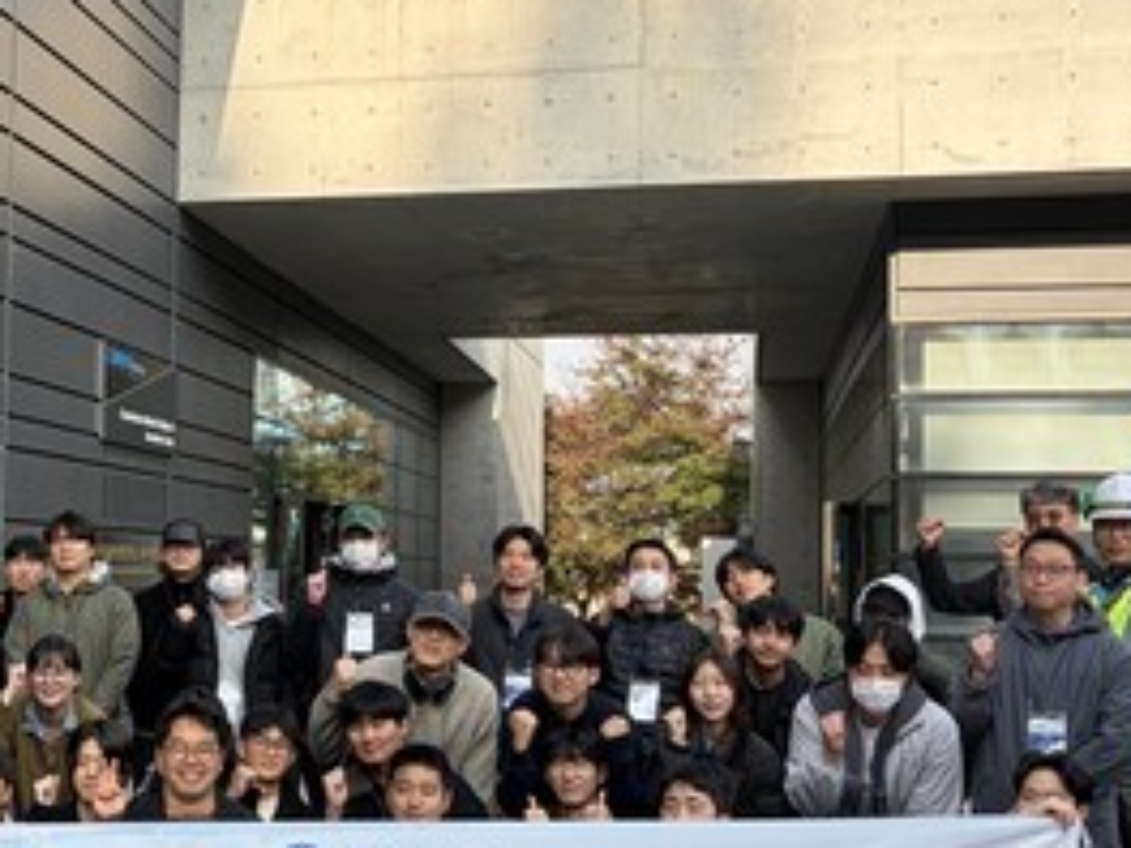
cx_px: 180
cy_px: 454
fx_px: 1928
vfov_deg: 24.8
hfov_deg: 31.6
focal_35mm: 59
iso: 50
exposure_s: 1/1550
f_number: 1.6
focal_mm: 5.96
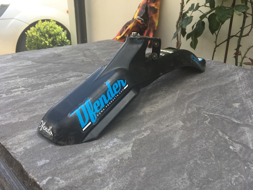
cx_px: 126
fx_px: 212
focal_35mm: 29
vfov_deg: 48.2
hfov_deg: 61.7
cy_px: 95
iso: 25
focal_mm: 4.15
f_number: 2.2
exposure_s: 1/349
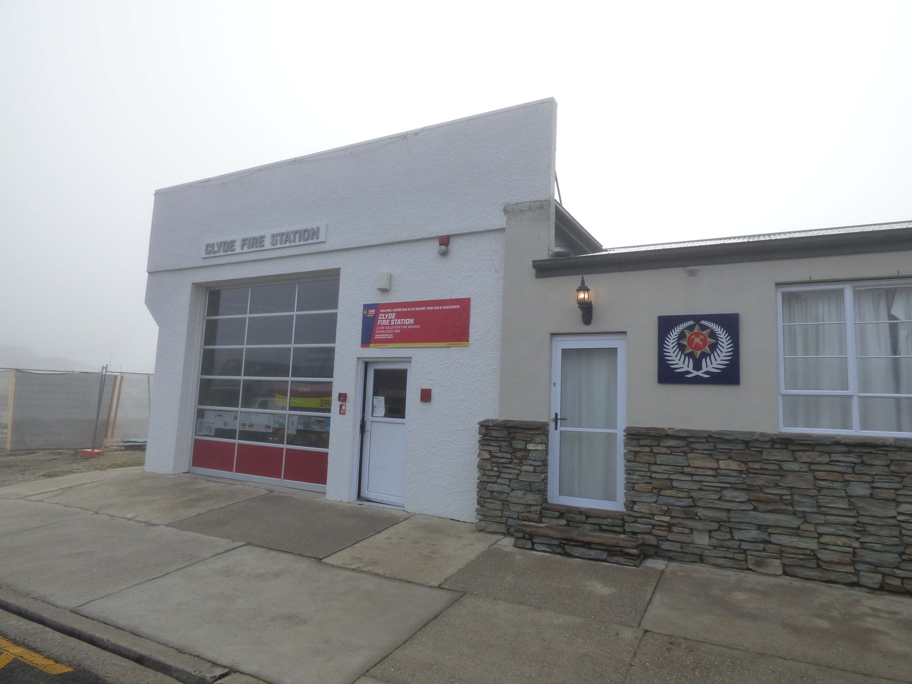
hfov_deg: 81.7
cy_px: 342
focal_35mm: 20
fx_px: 527
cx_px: 456
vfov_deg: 66.0
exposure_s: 1/640
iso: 200
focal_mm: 3.58
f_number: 4
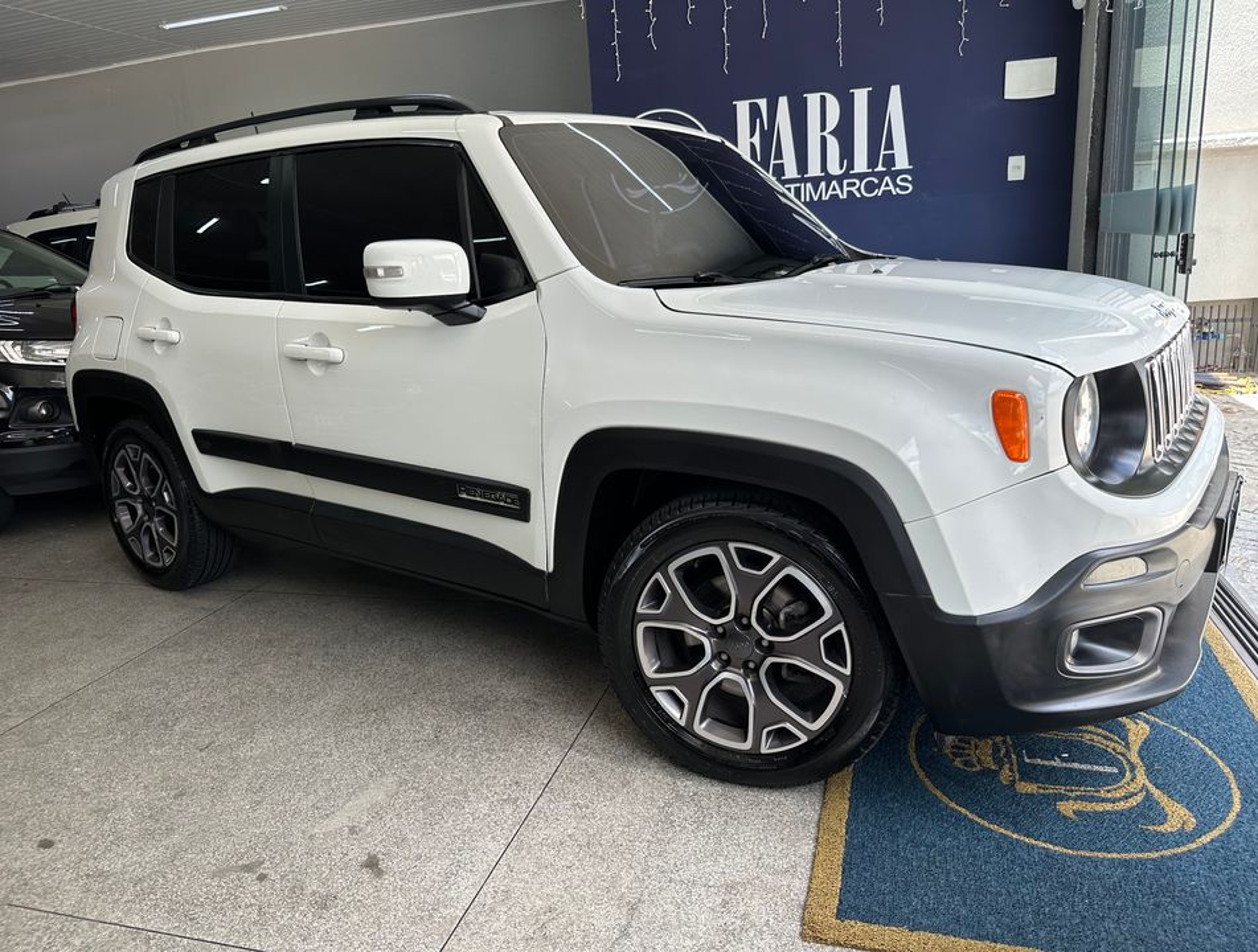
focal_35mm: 24
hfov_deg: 71.4
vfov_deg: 57.1
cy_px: 476
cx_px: 629
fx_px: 875
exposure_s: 1/387
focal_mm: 6.86
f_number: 1.78
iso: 80
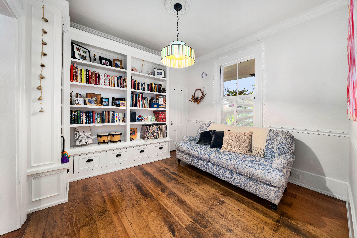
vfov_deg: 85.4
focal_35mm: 13
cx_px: 178
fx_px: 129
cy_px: 119
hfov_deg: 108.3
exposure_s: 5
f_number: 8
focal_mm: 13
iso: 250
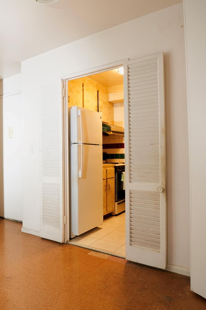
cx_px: 43
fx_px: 221
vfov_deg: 69.8
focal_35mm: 26
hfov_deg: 47.4
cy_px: 154
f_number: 5
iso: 800
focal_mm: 11
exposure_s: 1/30
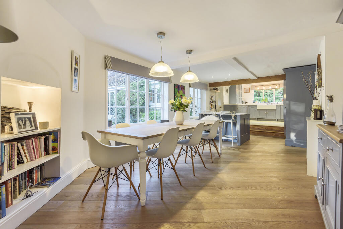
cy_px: 114
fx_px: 153
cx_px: 172
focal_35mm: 16
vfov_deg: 73.8
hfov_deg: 96.7
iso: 400
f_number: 8
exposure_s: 1/15
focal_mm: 16
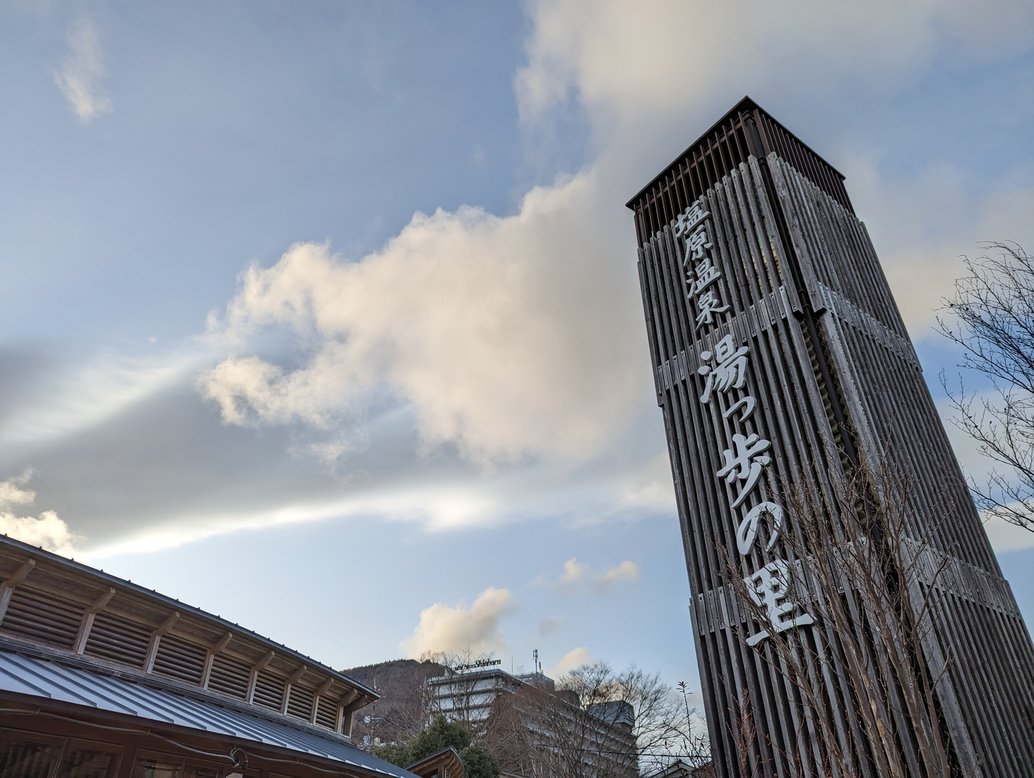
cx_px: 517
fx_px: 718
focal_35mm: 24
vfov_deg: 56.9
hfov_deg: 71.5
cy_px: 389
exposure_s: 1/884
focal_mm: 6.81
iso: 44
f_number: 1.85
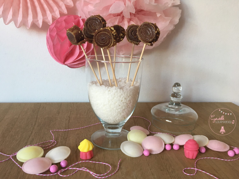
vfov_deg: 48.2
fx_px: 200
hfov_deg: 61.6
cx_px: 120
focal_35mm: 29
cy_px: 90
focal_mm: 4.15
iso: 100
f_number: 2.2
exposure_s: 1/33
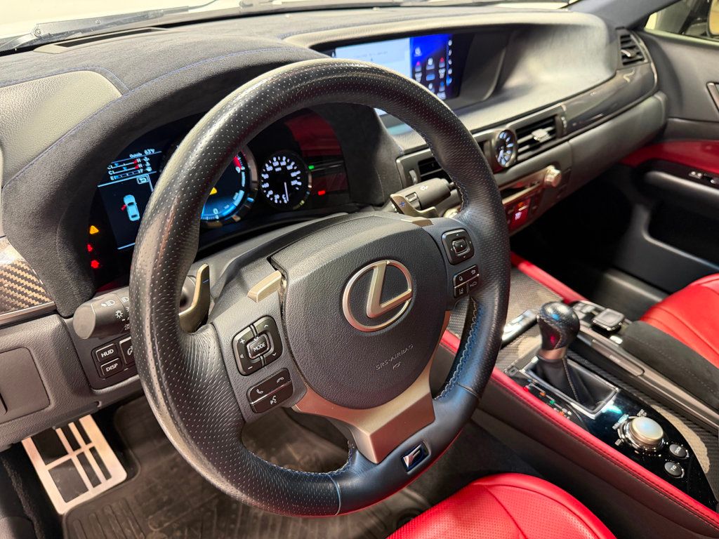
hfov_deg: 71.6
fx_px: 498
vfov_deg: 56.8
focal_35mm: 24
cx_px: 360
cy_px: 270
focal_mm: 6.76
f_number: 1.78
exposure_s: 1/60
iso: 400
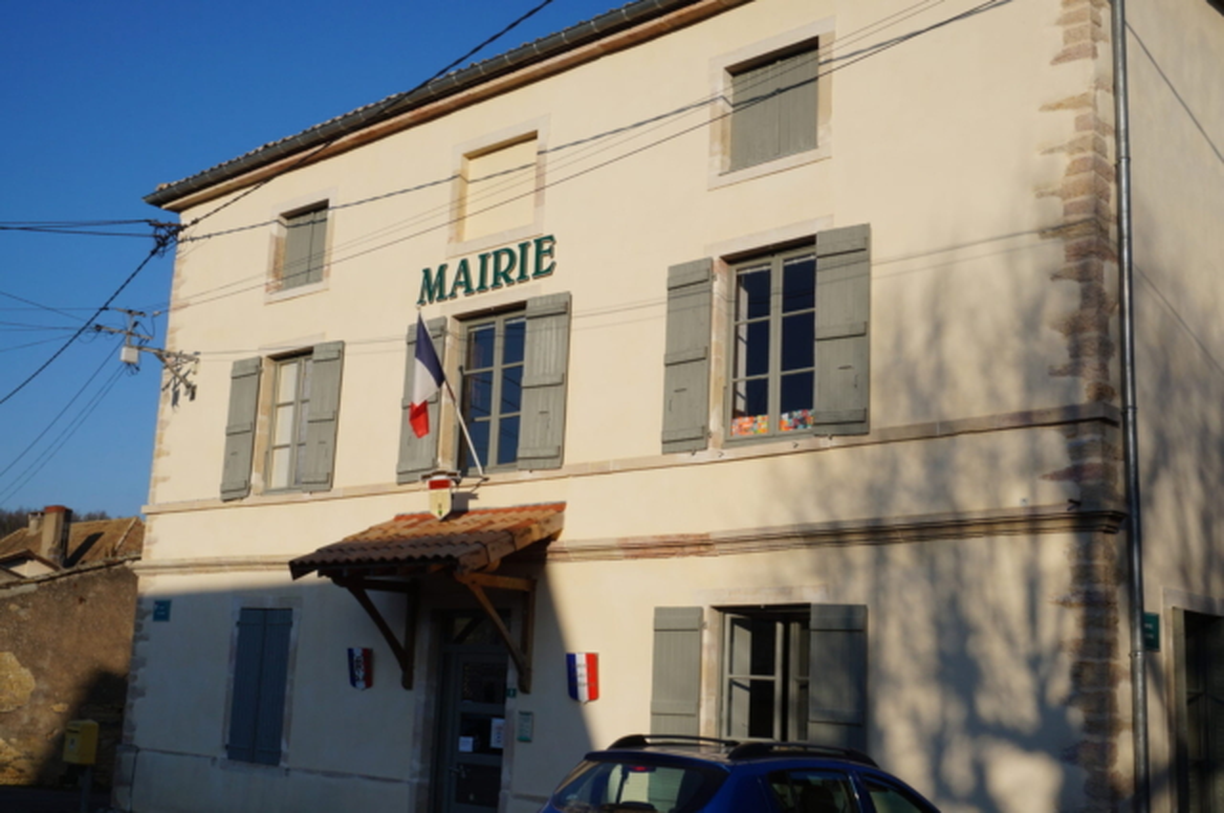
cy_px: 406
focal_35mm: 42
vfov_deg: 31.8
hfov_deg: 46.5
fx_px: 1426
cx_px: 612
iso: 200
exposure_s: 1/250
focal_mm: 28
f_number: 14
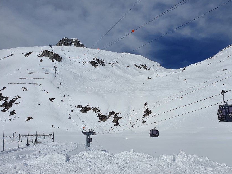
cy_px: 105
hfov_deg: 56.3
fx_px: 214
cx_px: 141
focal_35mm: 32
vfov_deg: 43.9
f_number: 2.4
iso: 50
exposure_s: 1/10240
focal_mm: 4.32
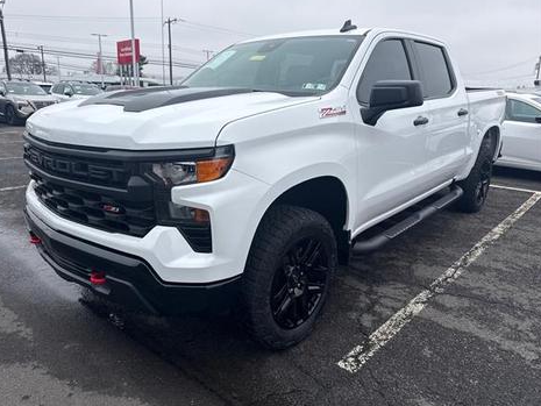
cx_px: 251
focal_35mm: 26
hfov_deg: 67.2
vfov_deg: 53.0
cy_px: 188
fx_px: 406
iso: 80
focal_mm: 6.76
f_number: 1.78
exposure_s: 1/1337
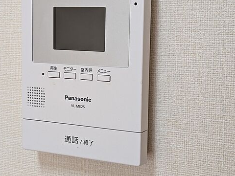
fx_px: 462
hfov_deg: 28.5
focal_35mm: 68
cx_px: 89
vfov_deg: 21.6
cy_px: 74
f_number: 1.89
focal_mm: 5.43
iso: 229
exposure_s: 1/120
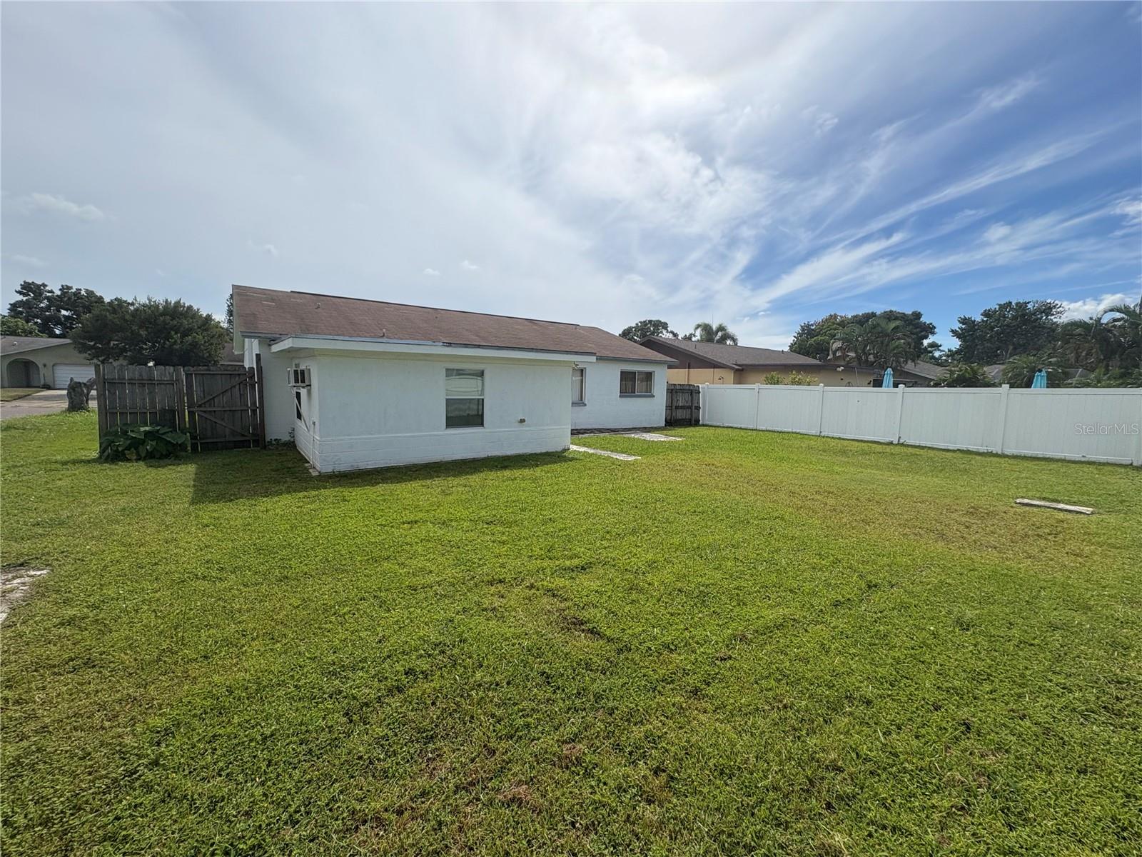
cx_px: 571
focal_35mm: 14
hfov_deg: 102.1
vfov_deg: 85.7
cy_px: 428
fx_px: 462
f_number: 2.2
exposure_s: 1/2985
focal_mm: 2.22
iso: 50
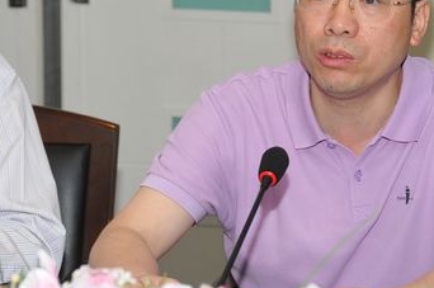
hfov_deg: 11.2
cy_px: 105
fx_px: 2215
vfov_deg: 7.4
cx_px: 319
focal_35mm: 184
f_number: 5.6
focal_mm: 70
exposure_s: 1/60
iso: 640
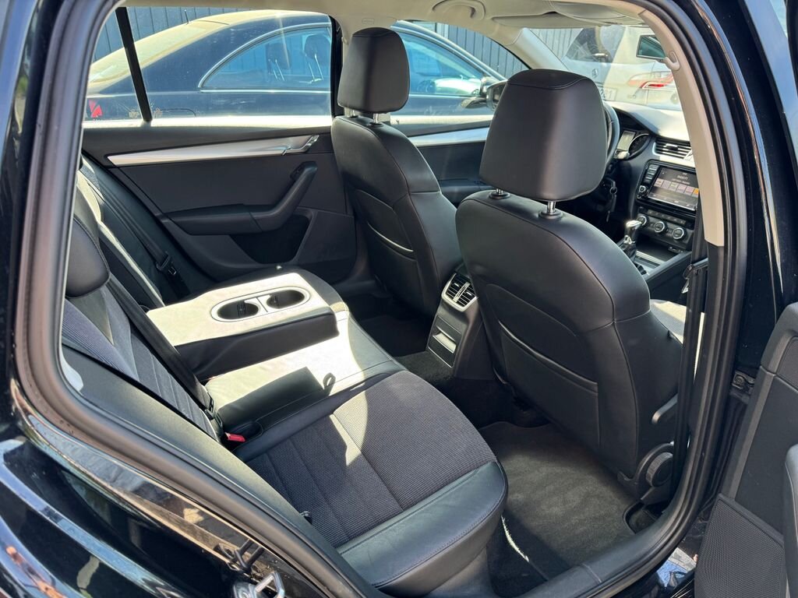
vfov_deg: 56.8
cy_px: 299
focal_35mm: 24
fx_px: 553
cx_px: 399
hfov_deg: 71.6
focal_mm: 6.76
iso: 100
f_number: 1.78
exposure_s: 1/144
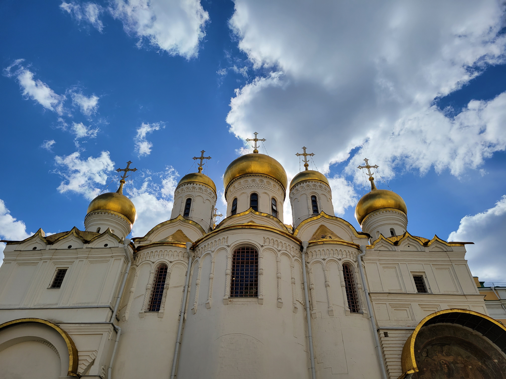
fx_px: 380
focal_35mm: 26
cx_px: 253
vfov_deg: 53.1
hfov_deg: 67.3
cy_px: 190
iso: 40
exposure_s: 1/6762
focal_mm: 5.4
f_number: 1.8
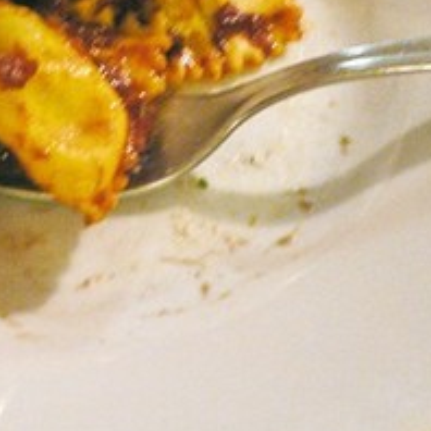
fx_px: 1099
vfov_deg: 21.8
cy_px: 64
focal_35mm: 78
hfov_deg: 21.5
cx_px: 13
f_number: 2.8
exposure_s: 1/8
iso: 200
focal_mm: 5.8
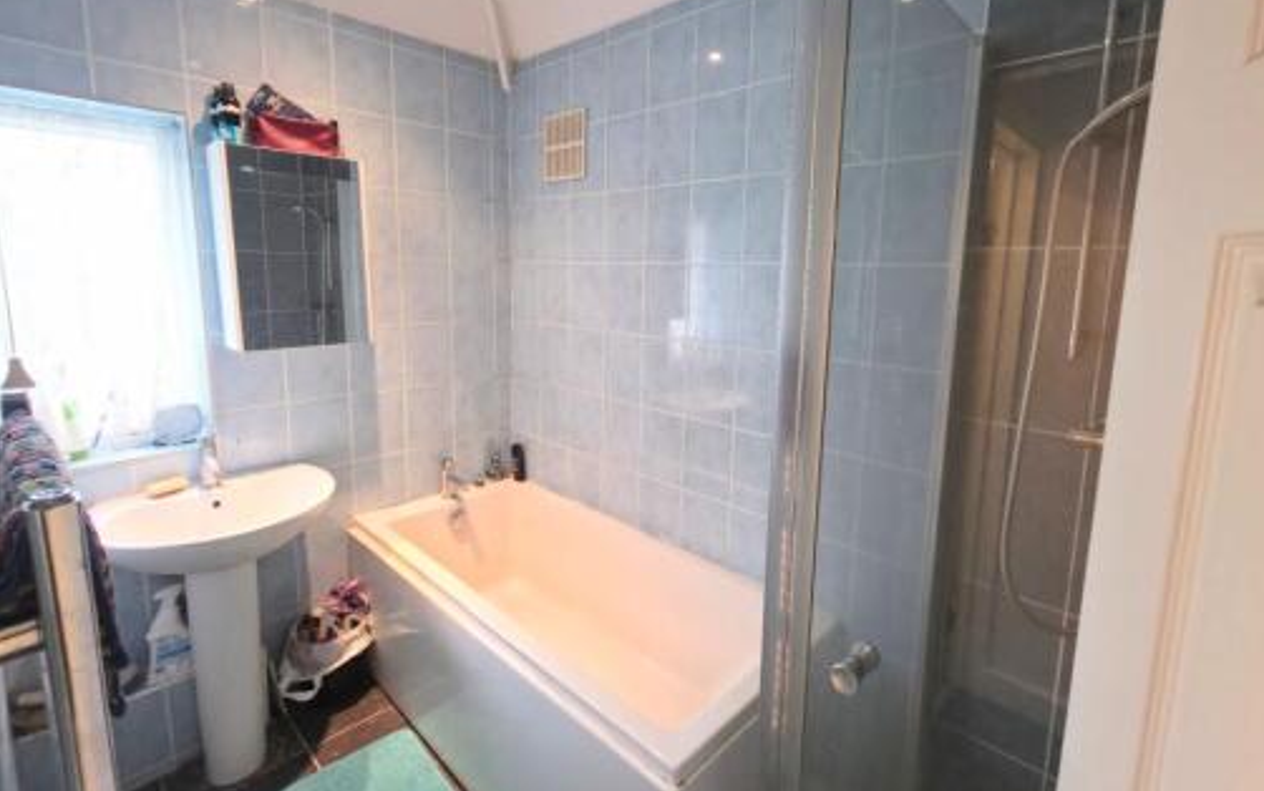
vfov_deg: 71.1
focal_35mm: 16
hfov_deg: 97.8
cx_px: 648
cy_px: 356
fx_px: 551
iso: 125
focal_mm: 2.2
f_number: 1.9
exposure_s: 1/11.1
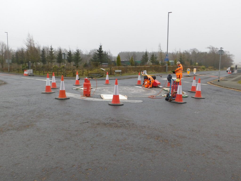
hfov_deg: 60.0
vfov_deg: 46.8
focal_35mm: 30
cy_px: 90
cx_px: 120
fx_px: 209
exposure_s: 1/320
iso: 125
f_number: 3.2
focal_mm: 5.3
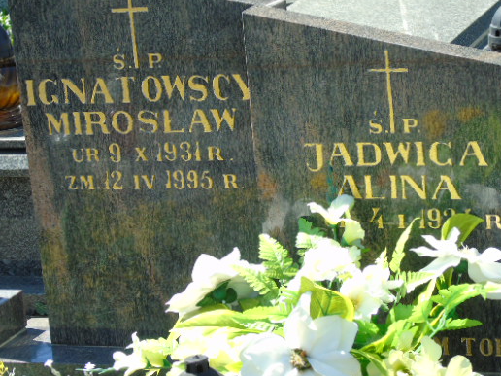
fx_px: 1939
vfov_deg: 11.1
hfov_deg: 14.7
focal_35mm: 134
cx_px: 249
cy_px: 190
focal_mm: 19
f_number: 4.4
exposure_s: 1/160
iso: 80
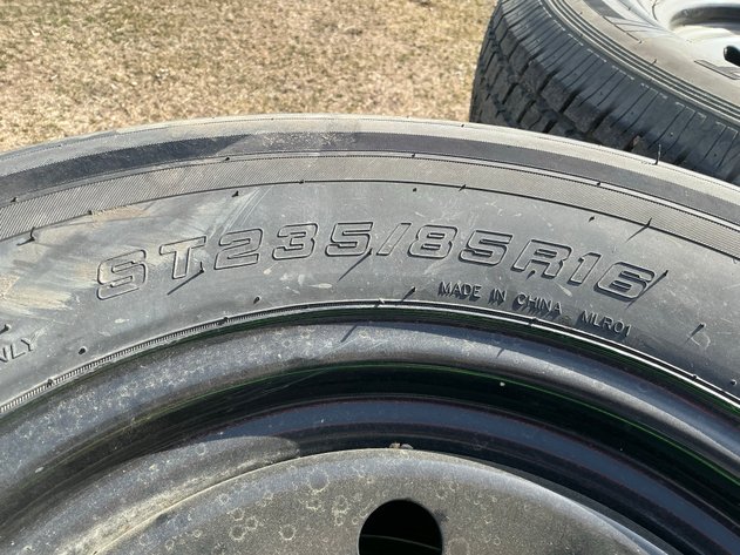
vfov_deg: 49.7
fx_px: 598
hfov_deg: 63.5
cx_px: 370
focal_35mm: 28
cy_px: 278
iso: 25
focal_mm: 3
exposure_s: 1/574
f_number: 1.8
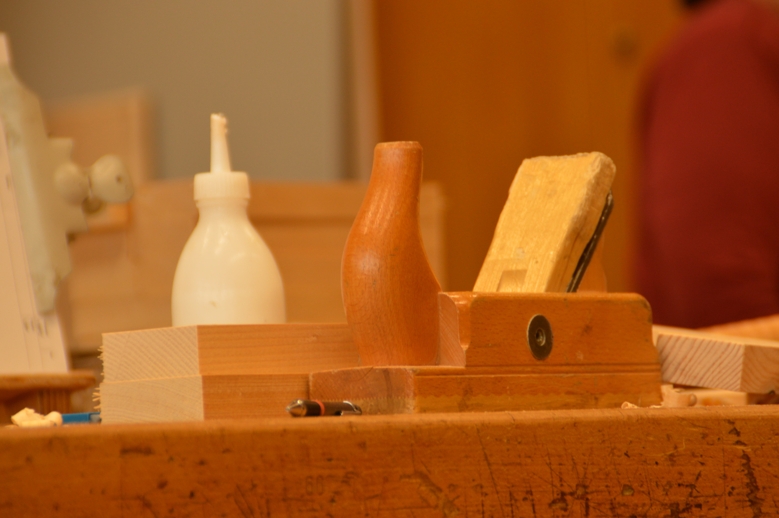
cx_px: 390
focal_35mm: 300
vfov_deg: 4.6
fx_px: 6486
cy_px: 259
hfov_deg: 6.9
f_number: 6.3
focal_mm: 200
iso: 400
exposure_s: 1/50
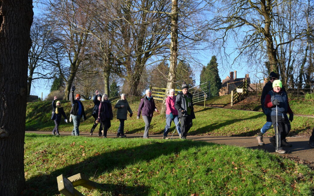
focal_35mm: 40
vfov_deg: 32.0
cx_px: 157
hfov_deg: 49.3
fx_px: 342
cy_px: 94
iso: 100
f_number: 5
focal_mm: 26
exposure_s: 1/100
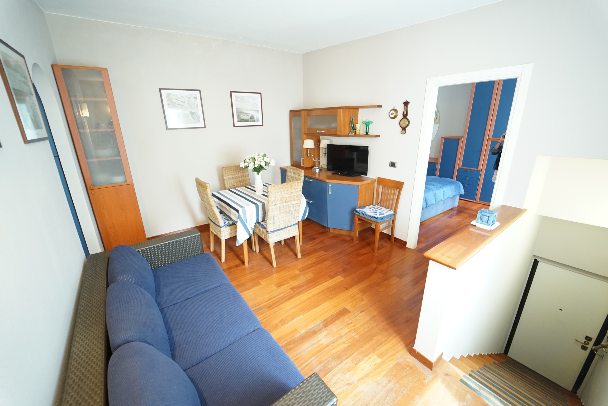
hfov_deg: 104.3
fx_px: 236
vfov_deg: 81.2
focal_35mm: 14
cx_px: 304
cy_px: 203
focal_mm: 14
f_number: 2.8
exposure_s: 1/60
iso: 3200
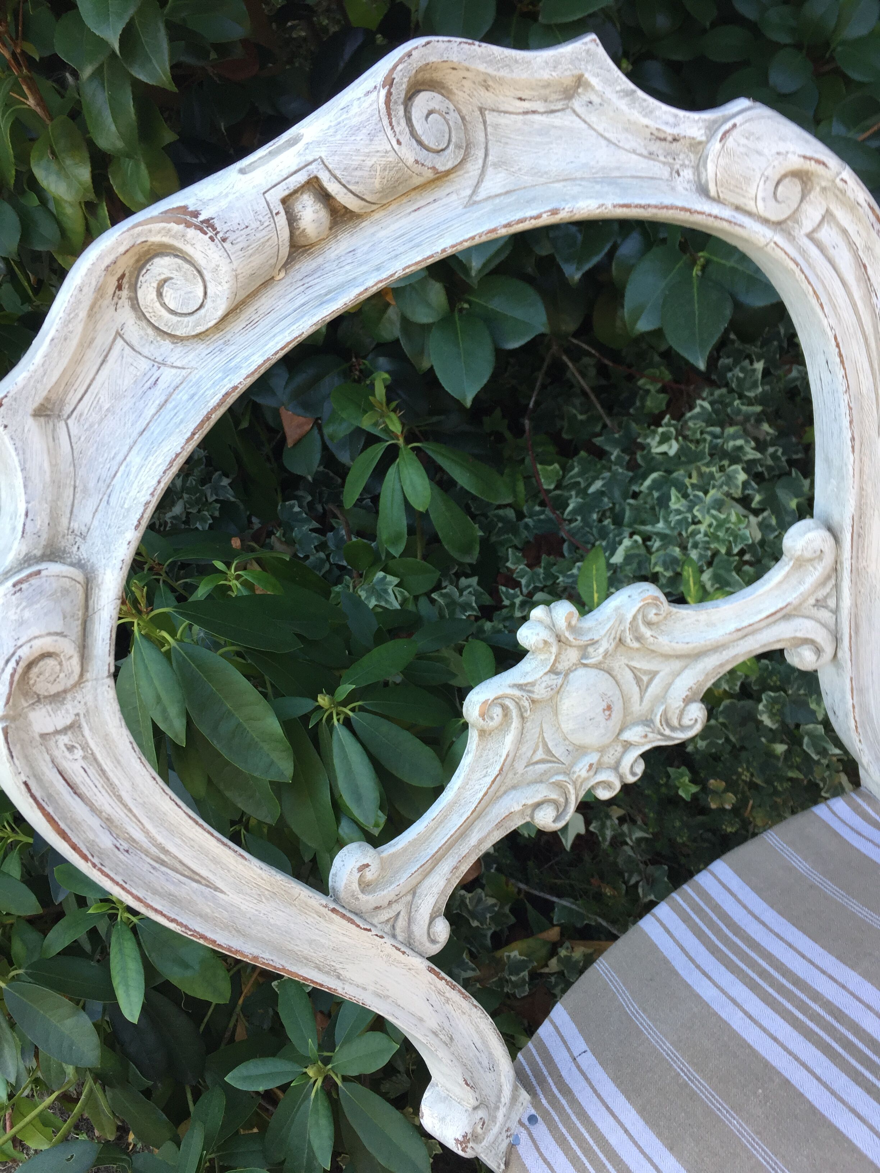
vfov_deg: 61.7
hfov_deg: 48.2
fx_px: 983
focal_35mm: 29
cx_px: 440
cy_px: 586
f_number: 2.2
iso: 50
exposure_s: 1/100
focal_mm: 4.15
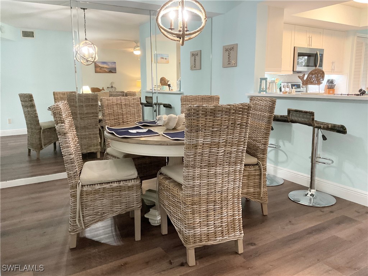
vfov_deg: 48.2
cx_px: 184
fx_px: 308
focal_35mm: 29
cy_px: 138
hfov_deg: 61.7
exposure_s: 1/60
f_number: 1.8
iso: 200
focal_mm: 3
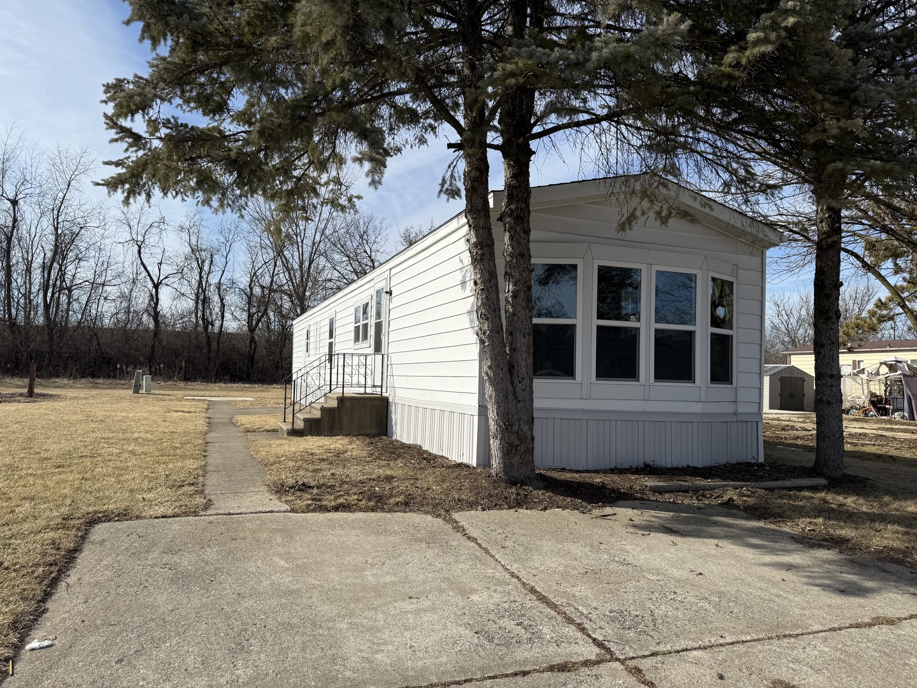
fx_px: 636
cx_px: 458
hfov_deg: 71.6
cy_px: 344
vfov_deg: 56.8
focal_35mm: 24
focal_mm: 6.76
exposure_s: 1/5319
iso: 80
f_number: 1.78
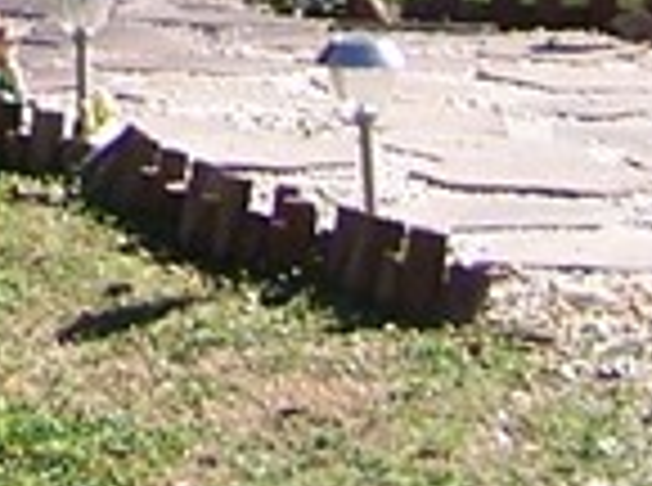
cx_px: -787
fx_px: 5054
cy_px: -1098
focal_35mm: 269
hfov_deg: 7.0
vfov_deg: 5.1
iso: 80
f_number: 2.8
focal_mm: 6.3
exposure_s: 1/640
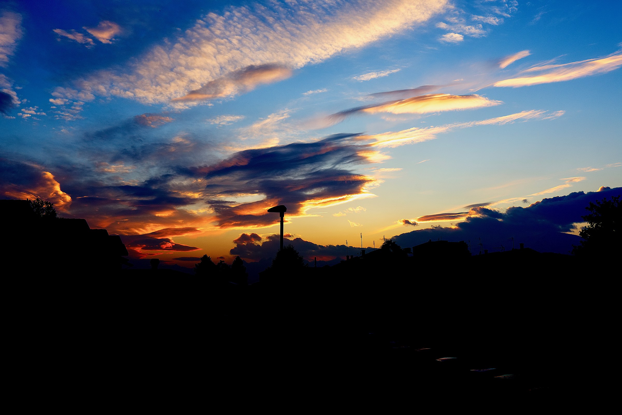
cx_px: 311
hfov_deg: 57.2
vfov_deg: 40.0
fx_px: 570
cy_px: 208
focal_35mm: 33
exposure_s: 1/40
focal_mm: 22
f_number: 9
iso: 180
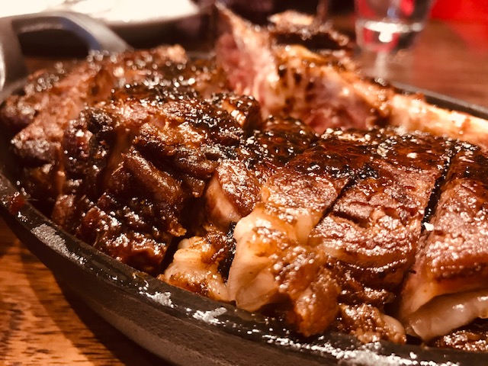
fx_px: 395
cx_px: 244
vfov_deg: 49.7
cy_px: 183
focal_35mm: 28
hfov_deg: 63.4
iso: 100
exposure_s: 1/11
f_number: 1.8
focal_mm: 3.99
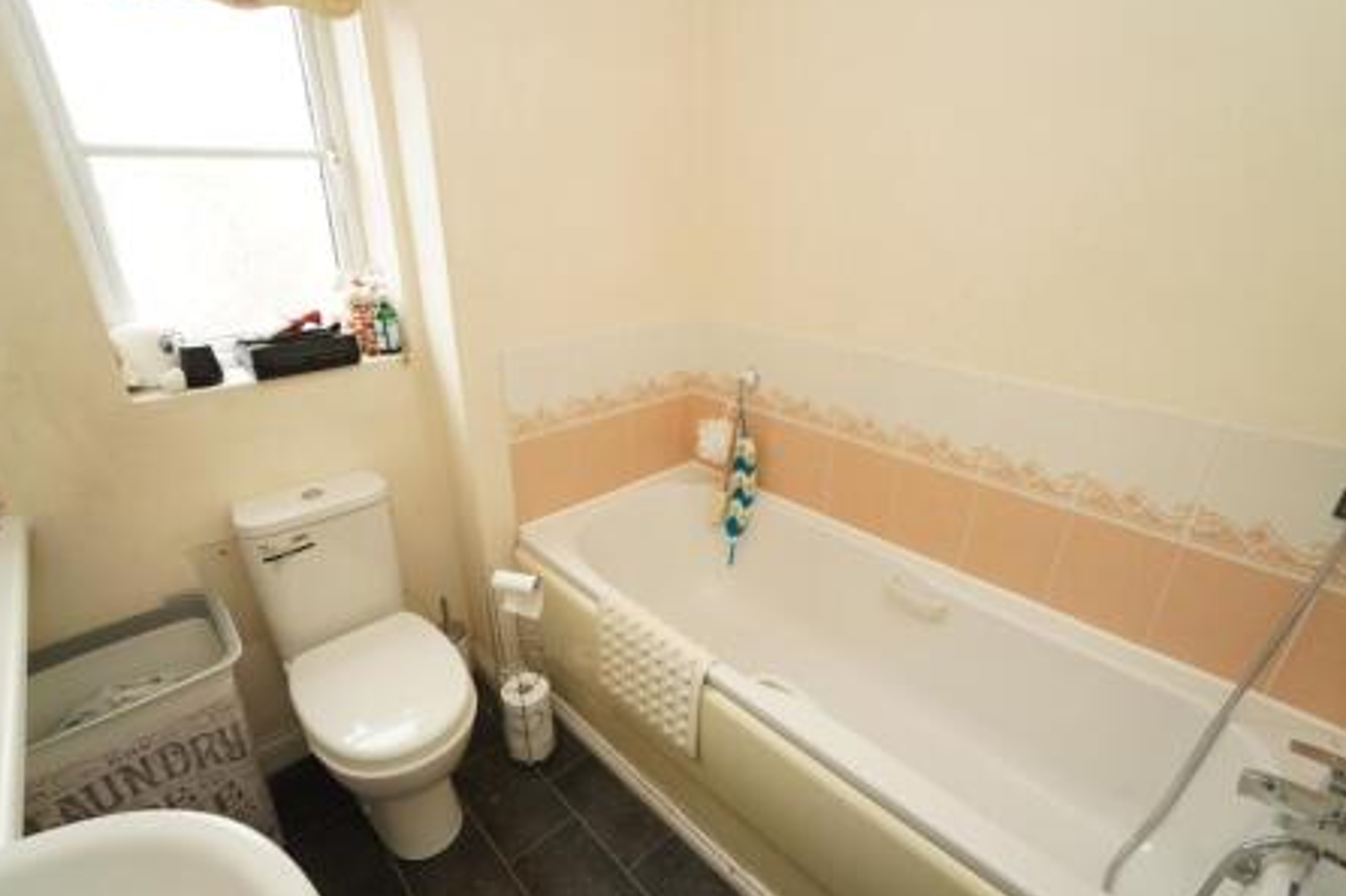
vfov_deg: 73.7
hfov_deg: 96.8
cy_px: 463
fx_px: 598
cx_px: 682
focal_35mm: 16
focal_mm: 10
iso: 1000
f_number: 4
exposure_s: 1/160
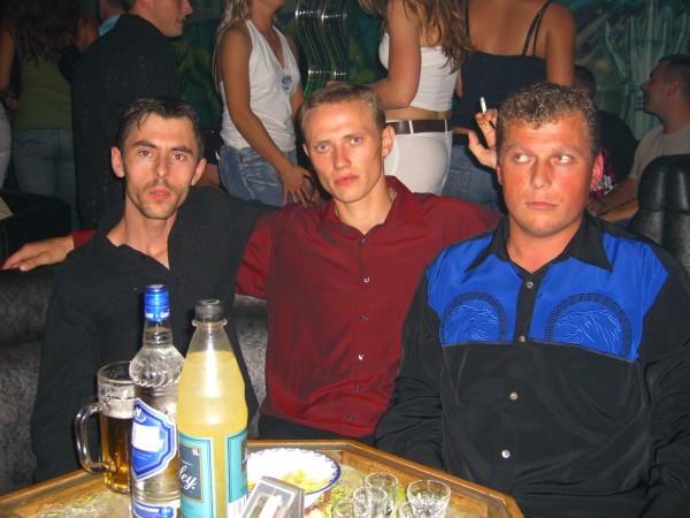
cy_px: 259
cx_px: 345
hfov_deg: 49.0
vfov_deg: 37.7
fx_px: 757
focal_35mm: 38
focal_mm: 7.9
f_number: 2.8
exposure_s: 1/60
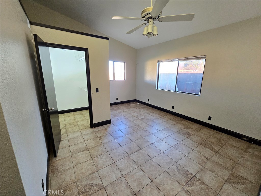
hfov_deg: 106.2
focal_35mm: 13
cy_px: 98
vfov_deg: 89.9
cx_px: 130
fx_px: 98
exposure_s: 1/60
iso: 320
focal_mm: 2.2
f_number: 2.2
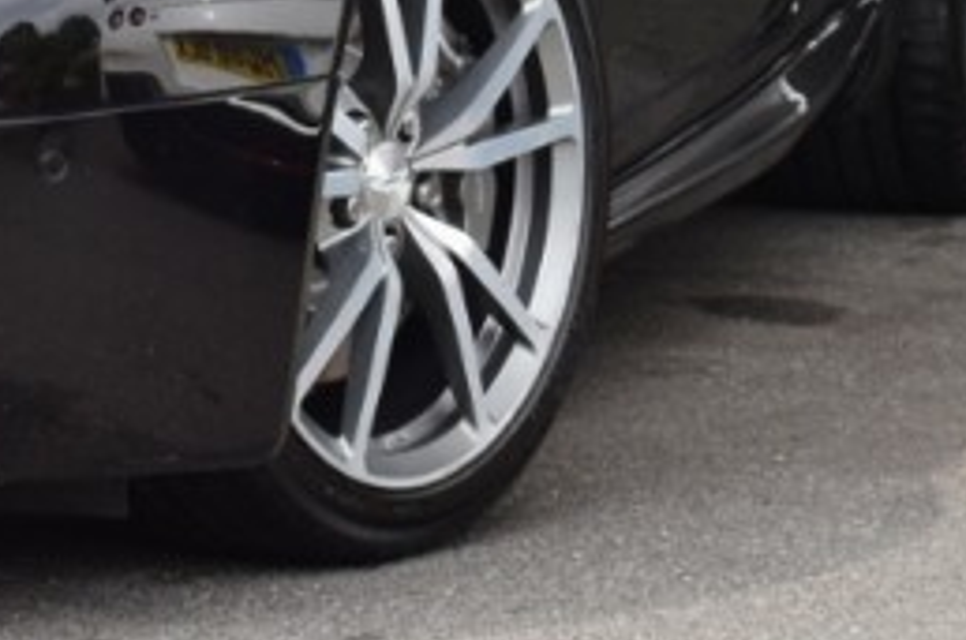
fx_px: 8785
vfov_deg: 4.1
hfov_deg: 6.2
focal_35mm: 328
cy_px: -423
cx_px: -446
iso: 400
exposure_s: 1/250
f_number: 8
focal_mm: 55
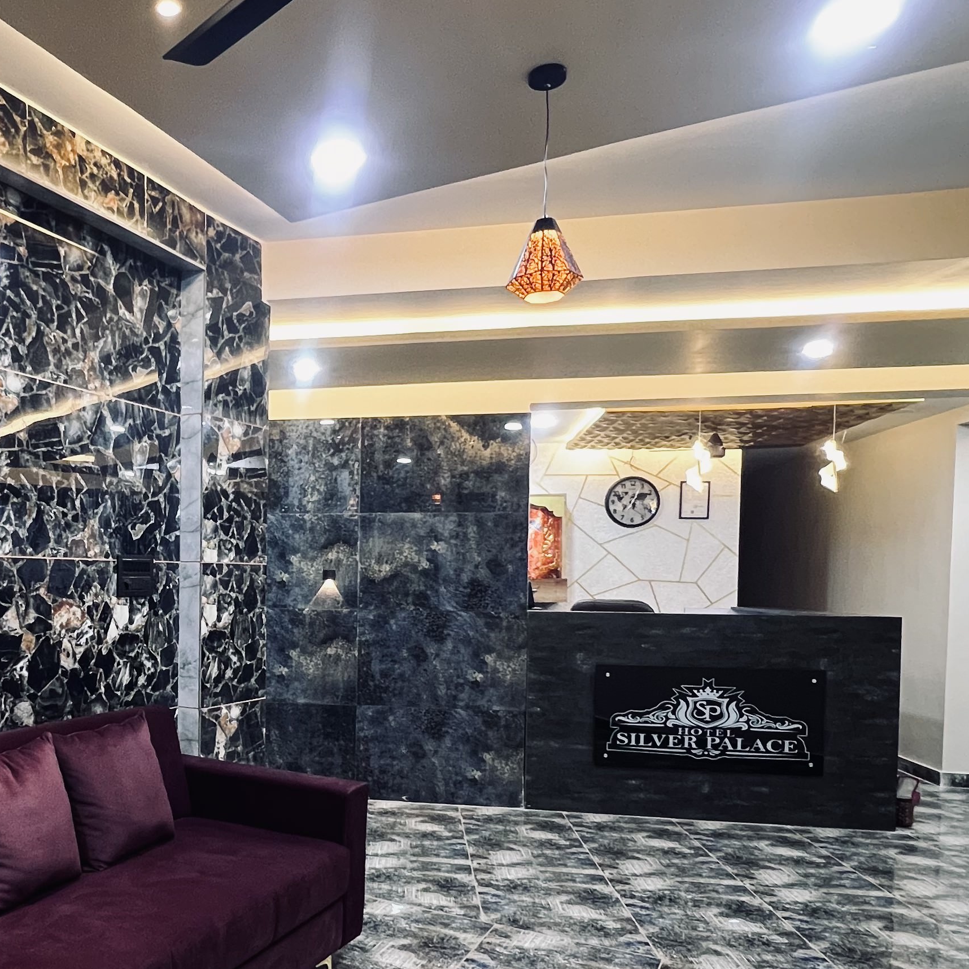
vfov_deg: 58.3
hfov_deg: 55.3
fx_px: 855
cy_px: 605
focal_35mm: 27
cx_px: 205
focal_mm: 1.57
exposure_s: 1/50
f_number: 1.8
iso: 320
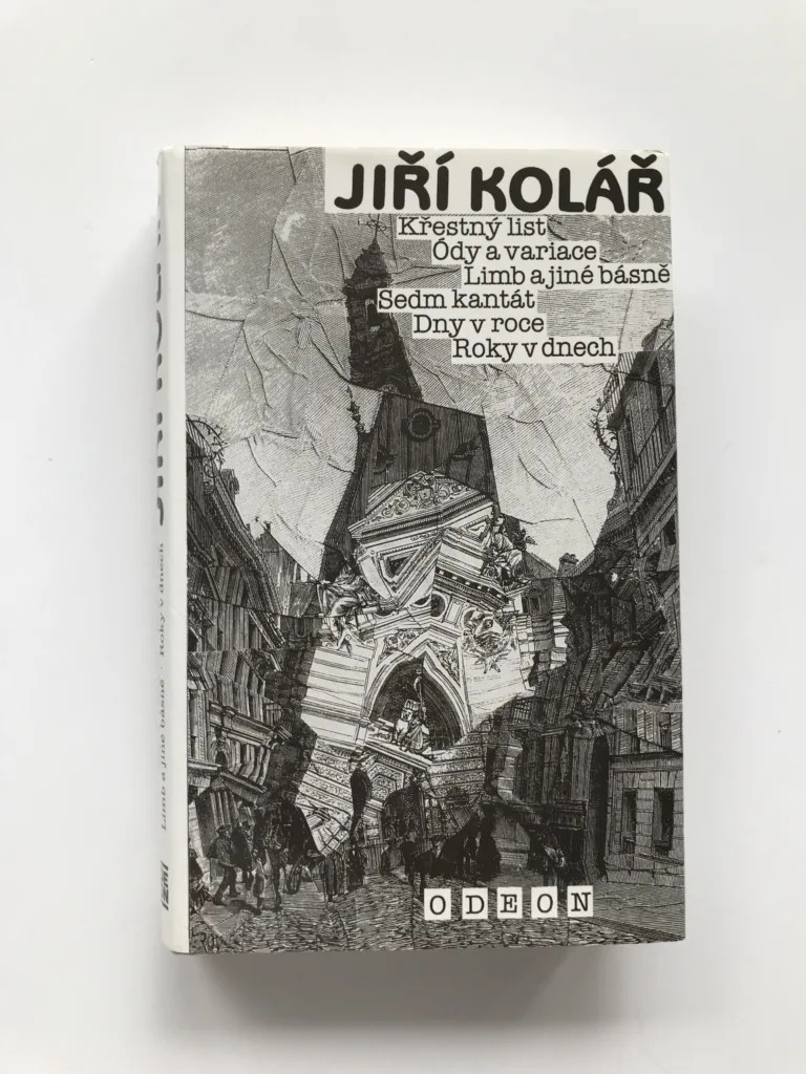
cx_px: 403
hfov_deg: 49.7
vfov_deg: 63.4
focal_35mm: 28
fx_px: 869
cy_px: 537
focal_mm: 3.99
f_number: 1.8
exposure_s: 1/100
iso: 32
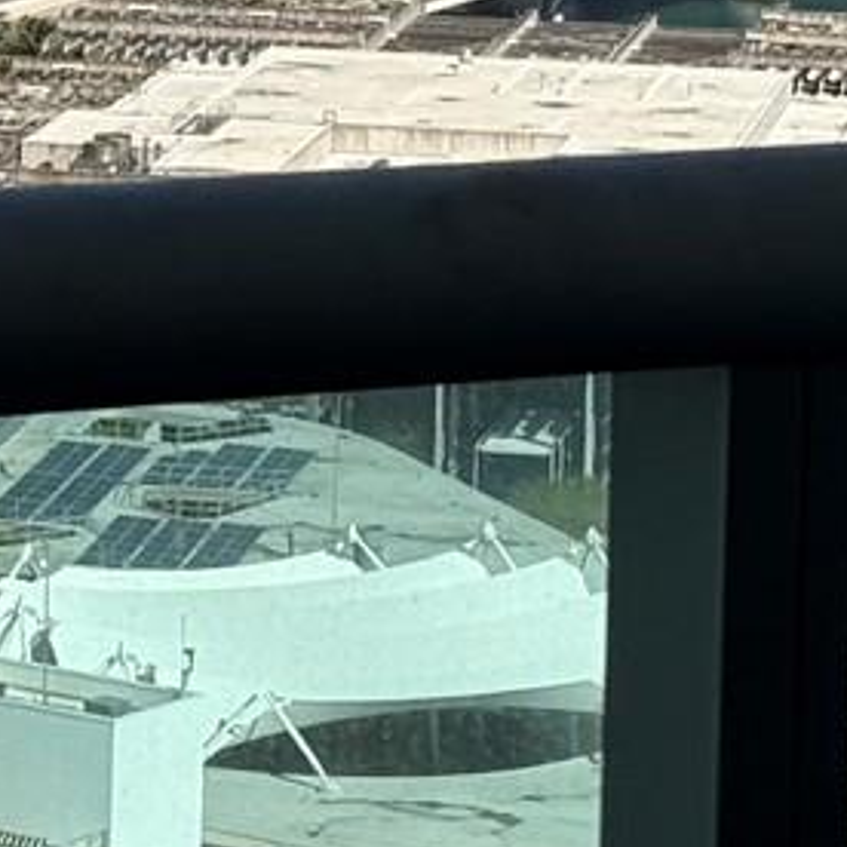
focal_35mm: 246
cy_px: -341
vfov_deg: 7.0
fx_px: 6810
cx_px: 25
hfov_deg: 7.1
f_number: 1.78
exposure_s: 1/6024
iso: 64
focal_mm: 6.76
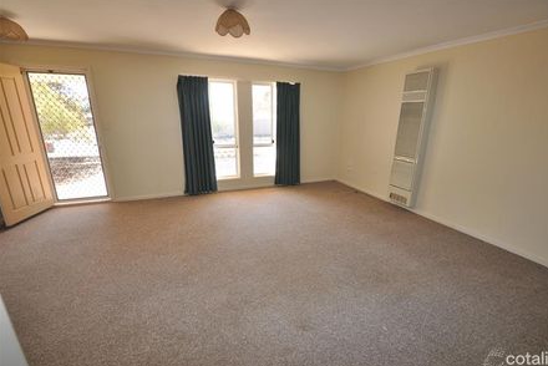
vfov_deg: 73.8
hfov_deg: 96.6
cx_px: 291
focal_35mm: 16
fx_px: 244
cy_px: 190
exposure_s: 1/100
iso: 400
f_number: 5
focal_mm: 10
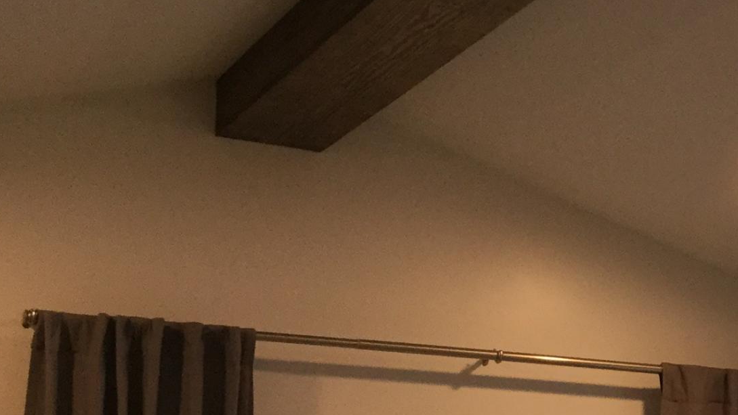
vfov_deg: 12.9
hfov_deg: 21.8
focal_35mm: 93
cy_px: 367
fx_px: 1820
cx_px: 791
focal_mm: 3.3
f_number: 2.4
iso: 80
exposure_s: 1/30
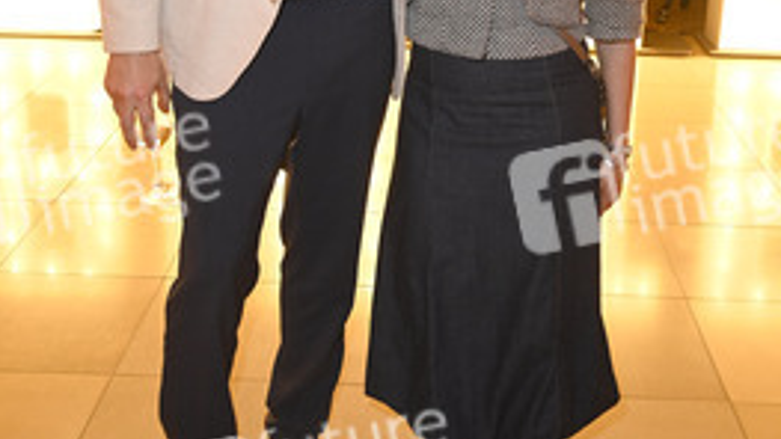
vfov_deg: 22.9
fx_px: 1056
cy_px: 36
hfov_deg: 40.6
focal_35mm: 51
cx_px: 392
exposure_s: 1/60
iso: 3200
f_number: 5.6
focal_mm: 32
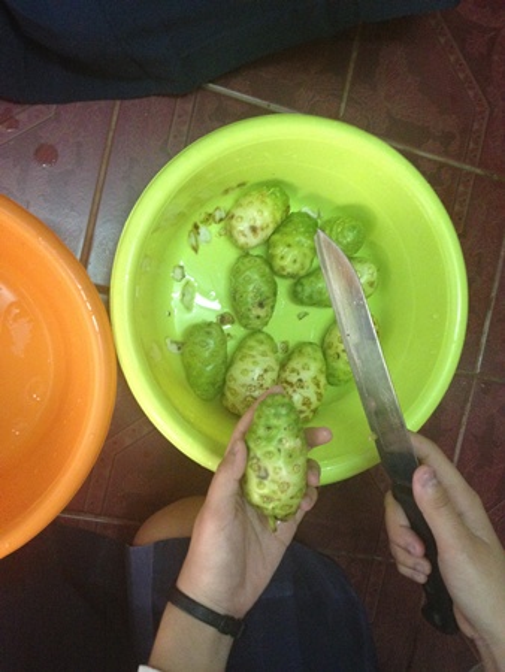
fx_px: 680
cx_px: 252
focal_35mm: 35
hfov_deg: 40.7
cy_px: 336
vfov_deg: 52.6
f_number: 2.4
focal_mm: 4.28
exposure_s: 1/20
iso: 400
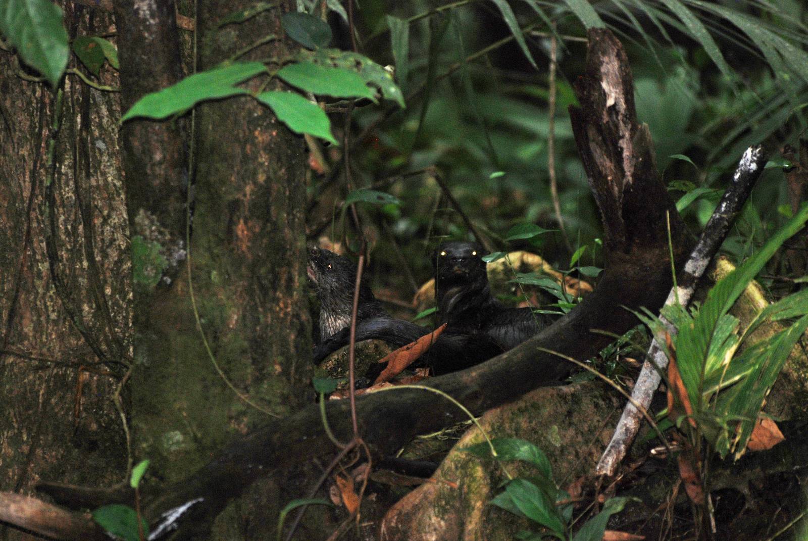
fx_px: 7415
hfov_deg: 6.2
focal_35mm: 330
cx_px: 404
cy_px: 270
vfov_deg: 4.2
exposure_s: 1/160
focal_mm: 220
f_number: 5.3
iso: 400
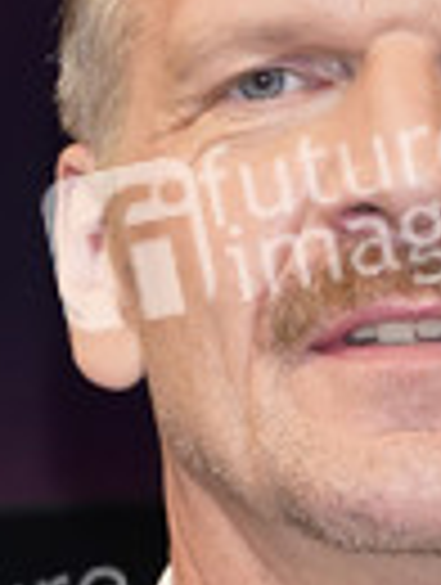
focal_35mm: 180
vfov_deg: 10.9
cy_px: 450
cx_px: 405
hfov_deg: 8.2
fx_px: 3048
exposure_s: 1/160
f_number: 5.6
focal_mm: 61
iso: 2000
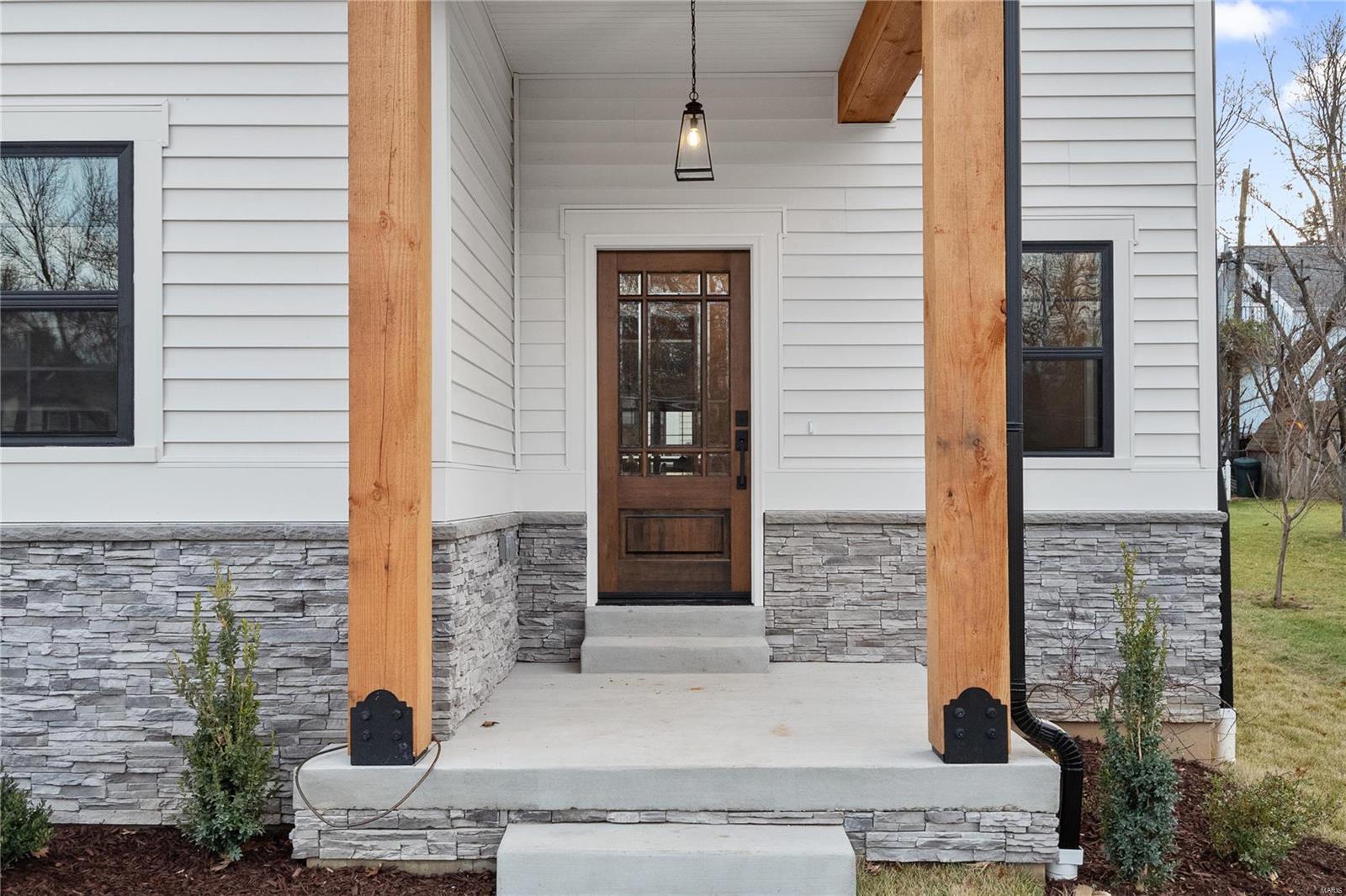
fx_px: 1346
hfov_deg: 53.1
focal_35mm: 36
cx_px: 673
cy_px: 448
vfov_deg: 36.9
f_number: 6.3
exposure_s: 1/125
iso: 400
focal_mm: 18
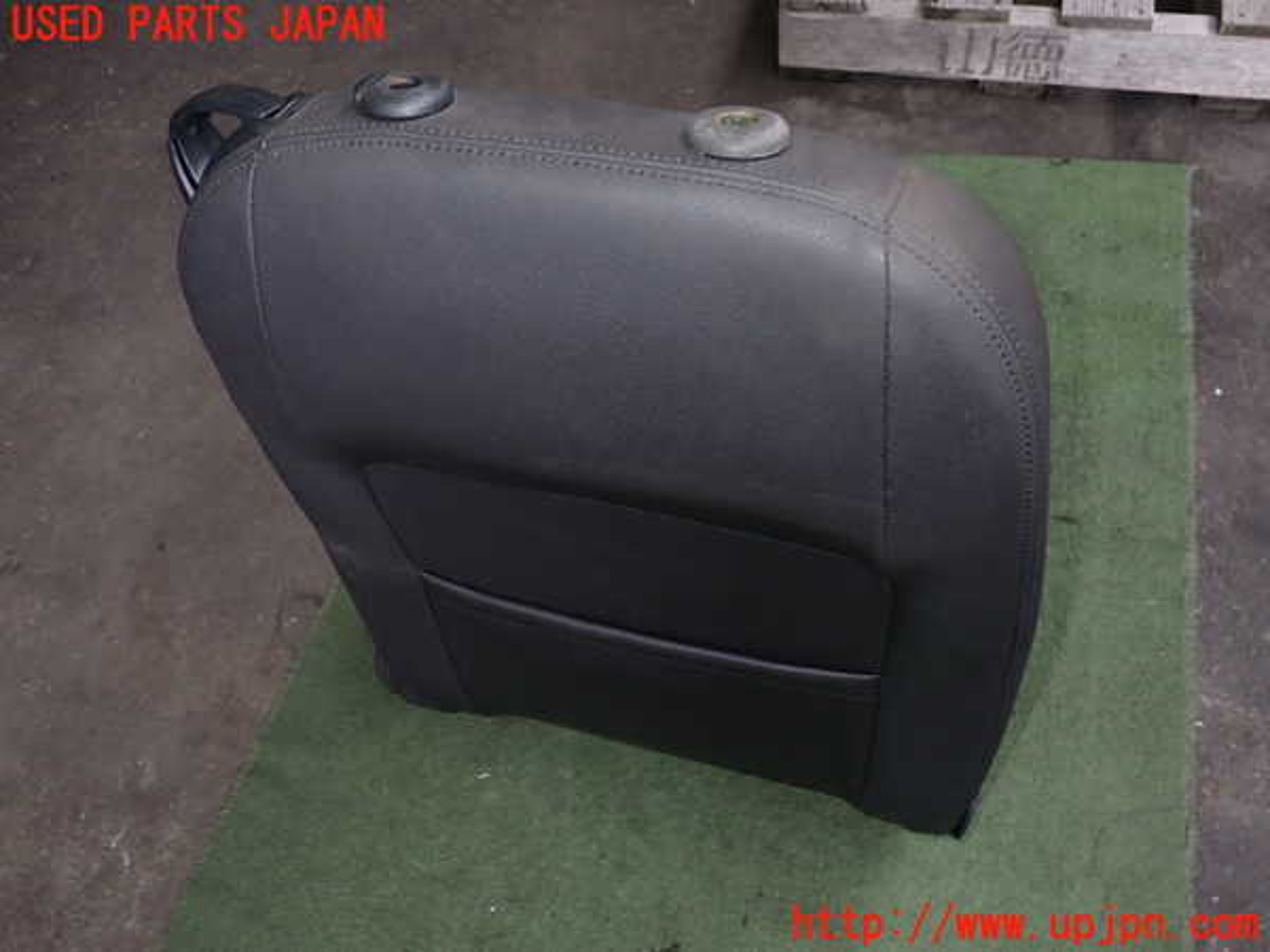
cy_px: 476
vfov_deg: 46.8
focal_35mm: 30
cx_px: 635
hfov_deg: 60.0
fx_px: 1101
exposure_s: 1/30
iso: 200
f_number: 6.3
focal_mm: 5.4
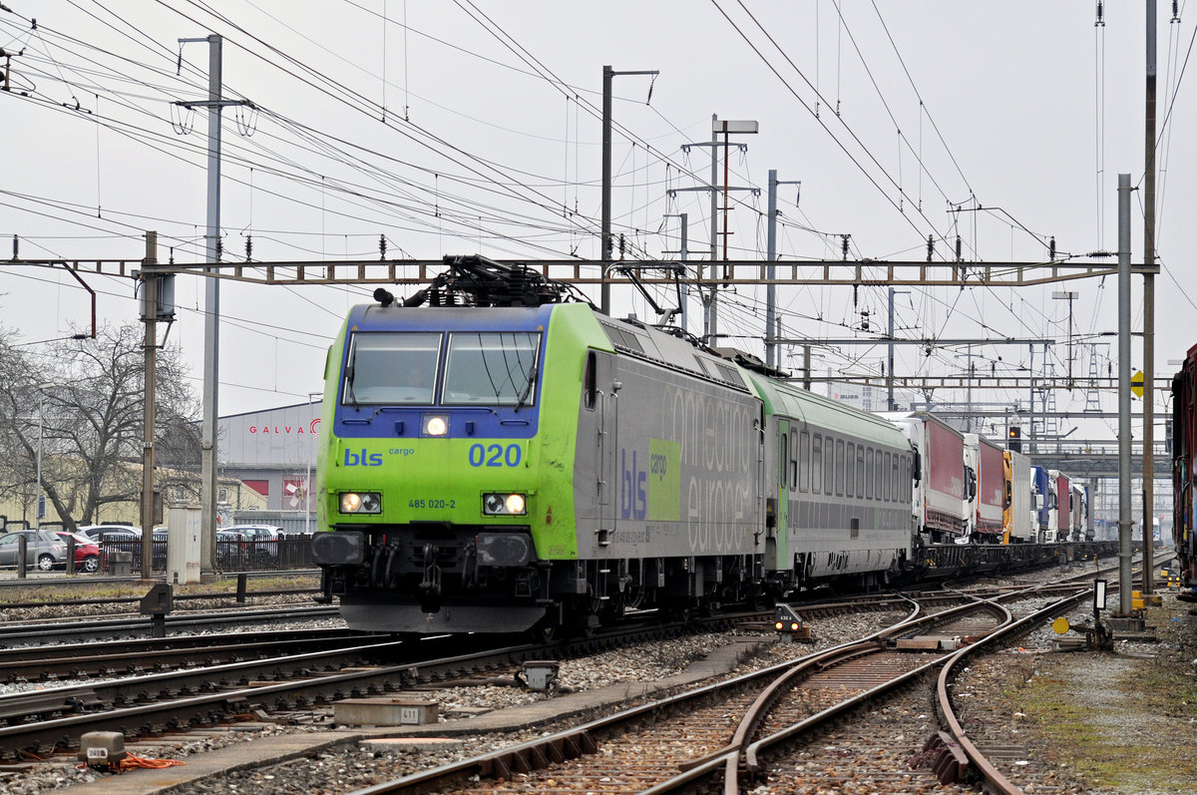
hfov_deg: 19.5
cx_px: 598
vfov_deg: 13.0
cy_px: 398
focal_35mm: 105
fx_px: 3487
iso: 400
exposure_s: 1/800
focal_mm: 70
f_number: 4
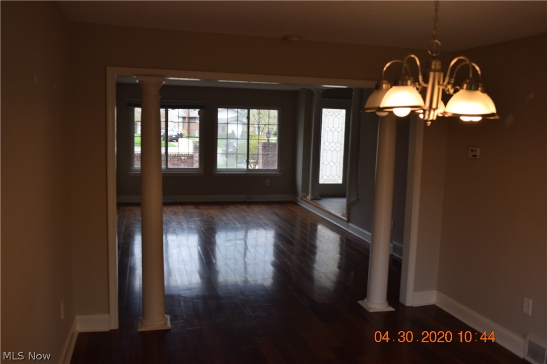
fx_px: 479
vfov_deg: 41.7
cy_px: 182
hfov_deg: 59.5
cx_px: 274
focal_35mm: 32
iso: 400
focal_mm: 21
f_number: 5.6
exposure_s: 1/125
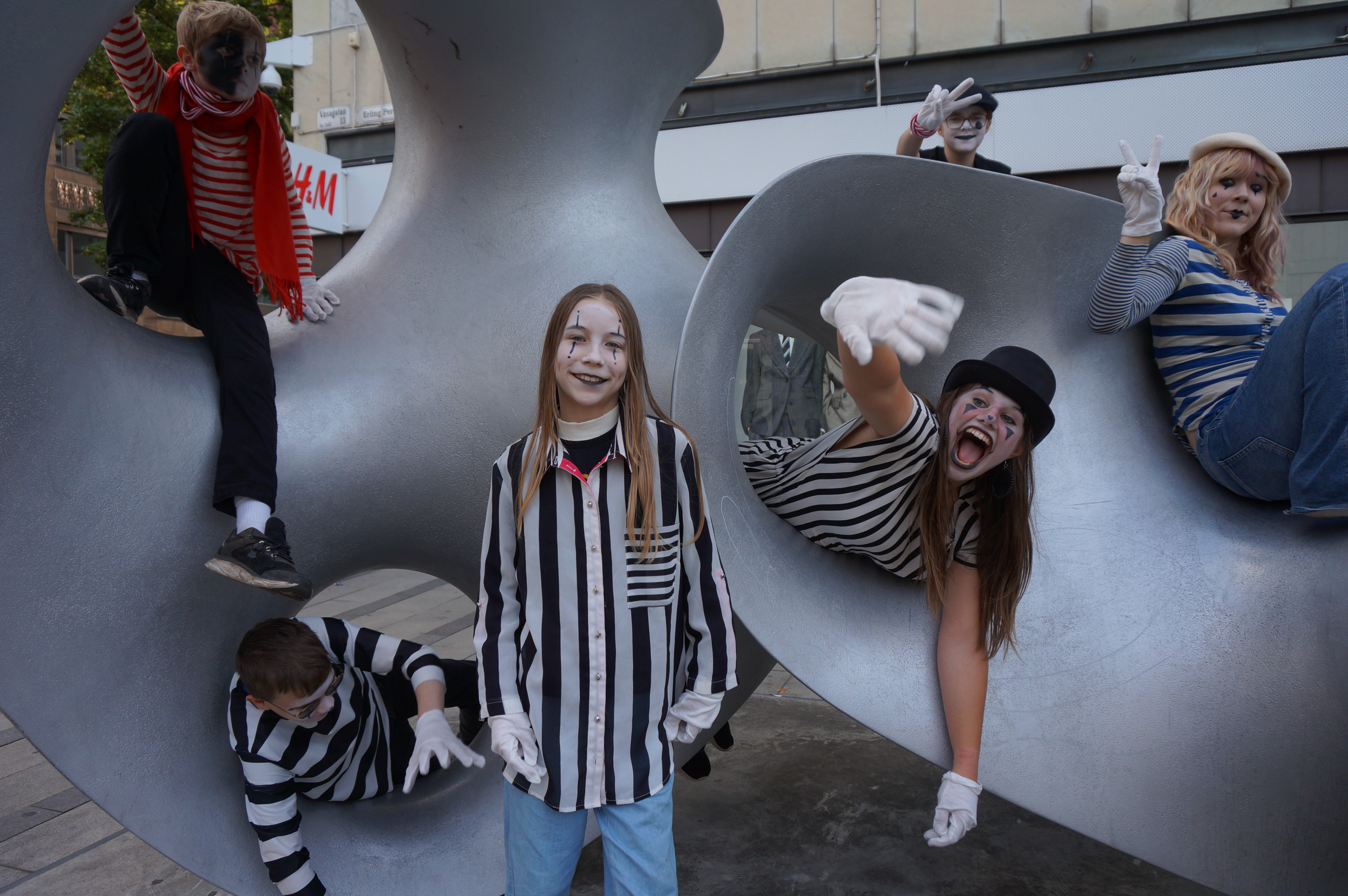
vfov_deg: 53.0
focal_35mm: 24
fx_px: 898
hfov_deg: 73.8
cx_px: 674
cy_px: 448
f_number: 4.5
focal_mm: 16
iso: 200
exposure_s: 1/250
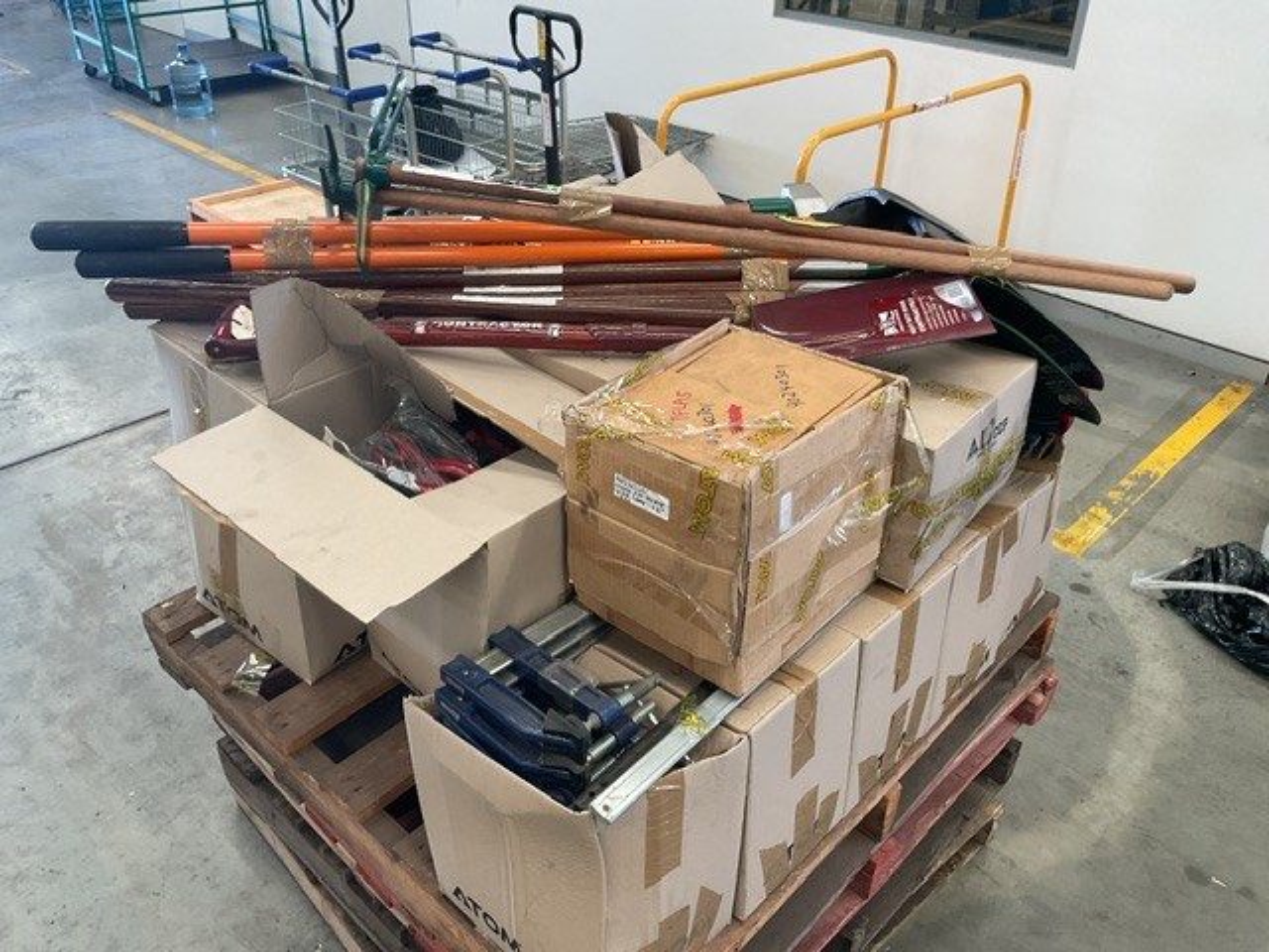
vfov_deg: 48.2
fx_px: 1063
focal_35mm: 29
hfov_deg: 61.7
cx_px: 634
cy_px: 476
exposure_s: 1/60
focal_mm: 3
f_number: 1.8
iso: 50
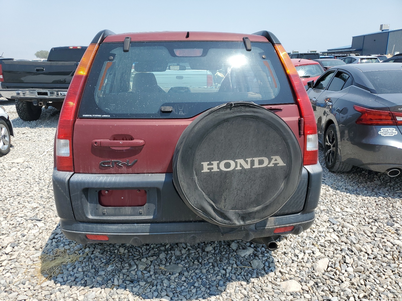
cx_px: 201
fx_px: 302
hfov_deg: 67.3
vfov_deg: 53.1
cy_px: 150
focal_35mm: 26
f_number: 1.5
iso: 50
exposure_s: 1/2500
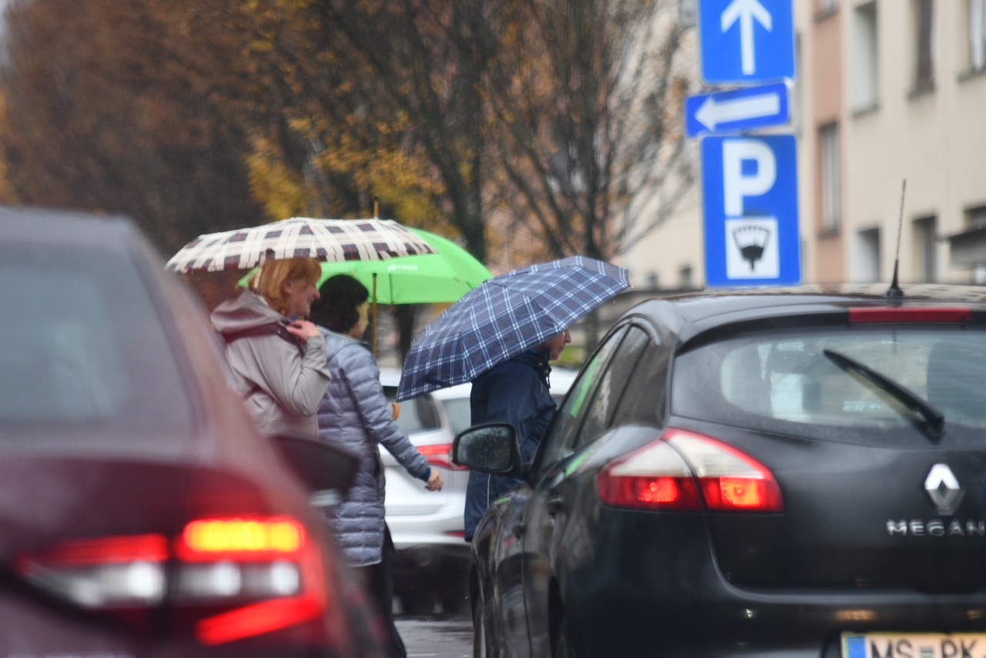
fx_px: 6985
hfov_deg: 8.1
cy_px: 329
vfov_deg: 5.4
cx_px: 493
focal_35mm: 255
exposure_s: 1/1000
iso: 400
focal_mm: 170
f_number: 2.8
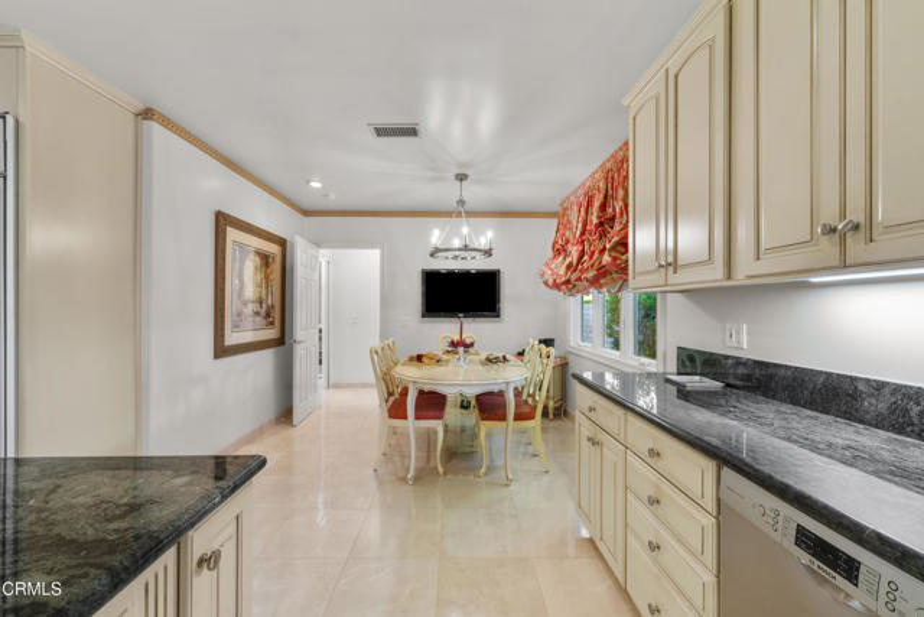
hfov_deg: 104.2
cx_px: 462
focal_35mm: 14
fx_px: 359
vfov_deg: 81.2
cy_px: 308
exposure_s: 1/1.25
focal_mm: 14
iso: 125
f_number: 9
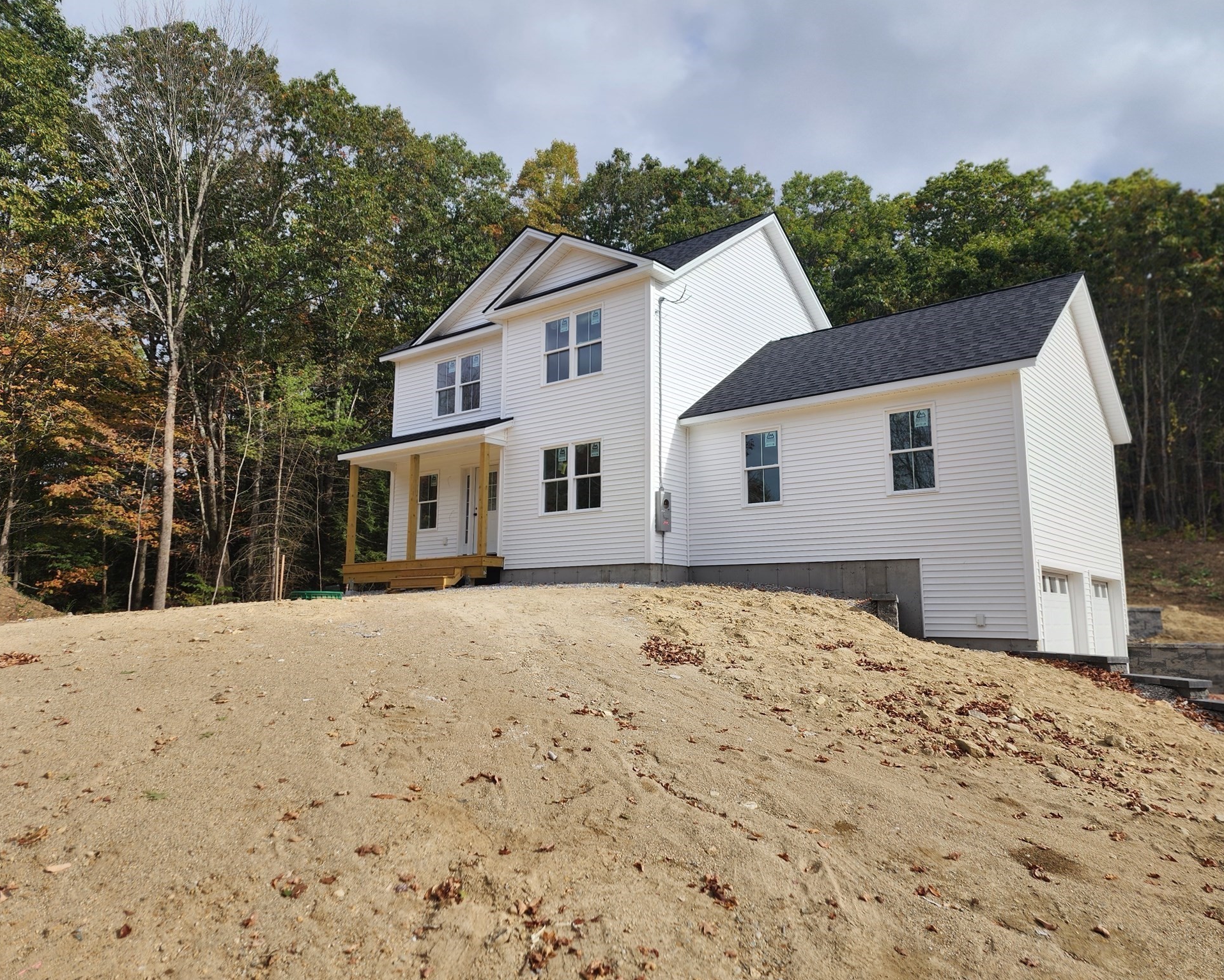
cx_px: 632
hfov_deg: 70.3
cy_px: 490
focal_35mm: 24
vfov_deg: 58.8
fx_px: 869
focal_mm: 6.4
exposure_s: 1/1339
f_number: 1.8
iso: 12
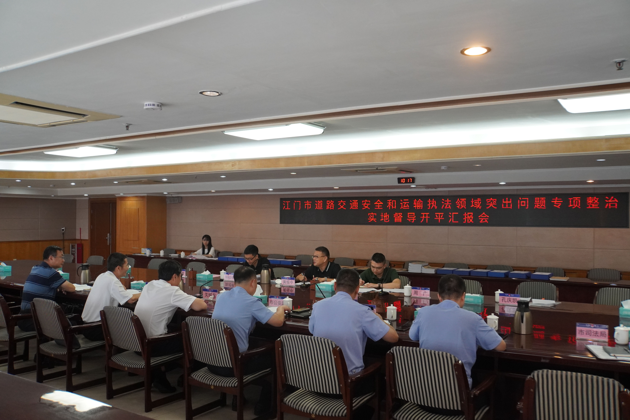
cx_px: 315
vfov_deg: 43.6
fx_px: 525
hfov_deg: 61.9
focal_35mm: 30
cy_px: 210
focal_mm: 20
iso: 1600
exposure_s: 1/160
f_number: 4
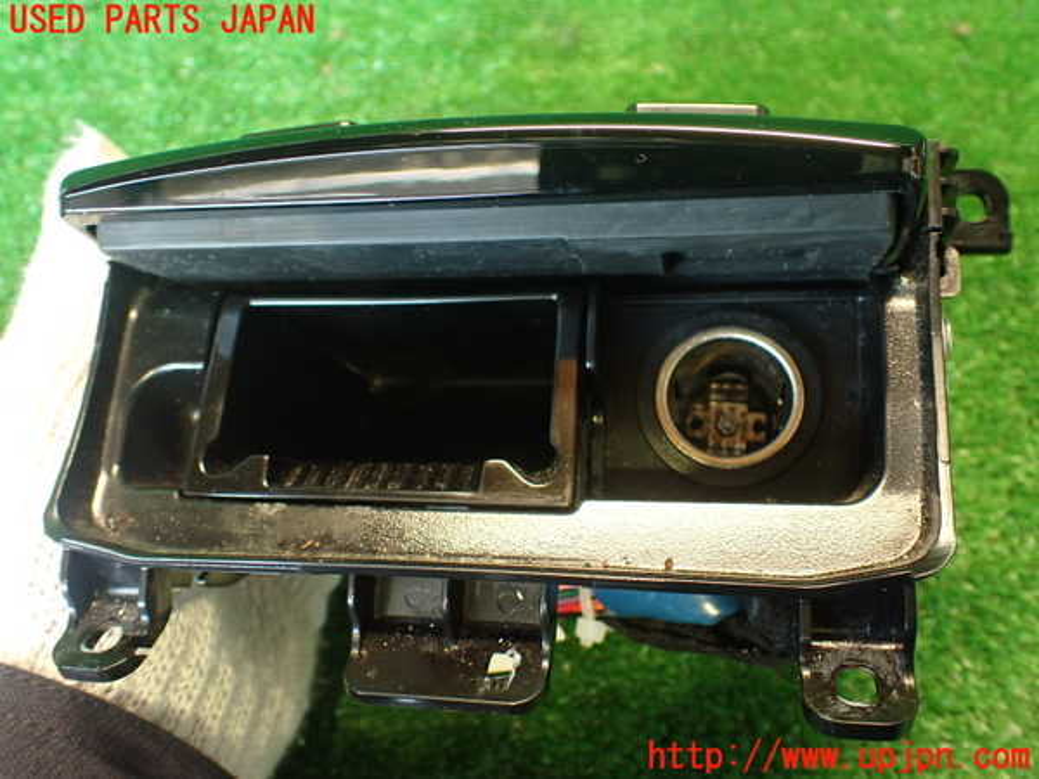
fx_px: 900
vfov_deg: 46.8
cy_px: 390
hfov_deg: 60.0
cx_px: 520
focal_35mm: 30
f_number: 2.3
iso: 500
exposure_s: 1/30
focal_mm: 5.4
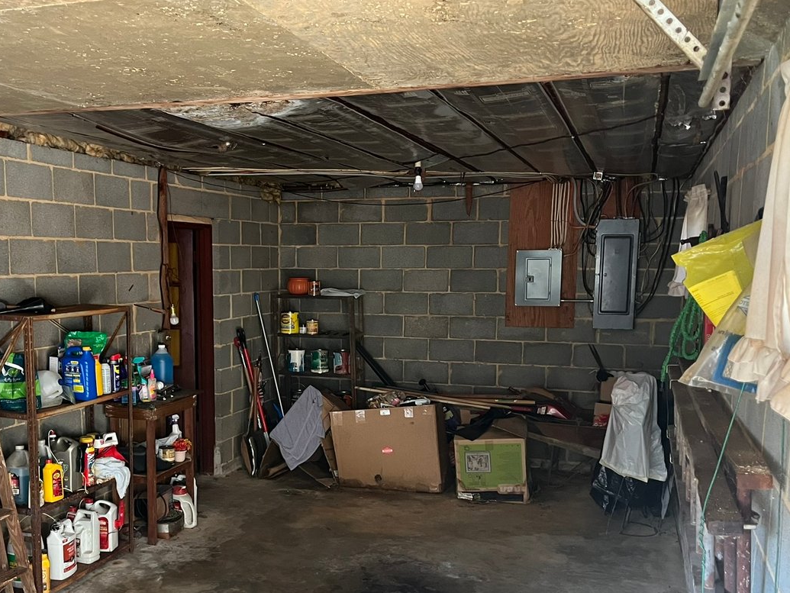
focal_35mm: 38
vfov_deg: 37.4
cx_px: 305
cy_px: 383
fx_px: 868
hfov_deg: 48.6
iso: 250
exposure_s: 1/60
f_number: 1.6
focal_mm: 5.1
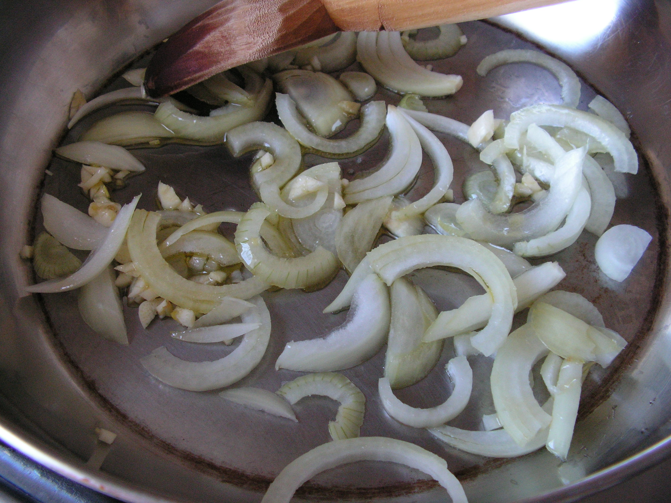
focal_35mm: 36
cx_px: 336
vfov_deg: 39.7
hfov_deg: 51.4
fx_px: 698
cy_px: 252
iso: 160
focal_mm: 6
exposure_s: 1/50
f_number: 3.2
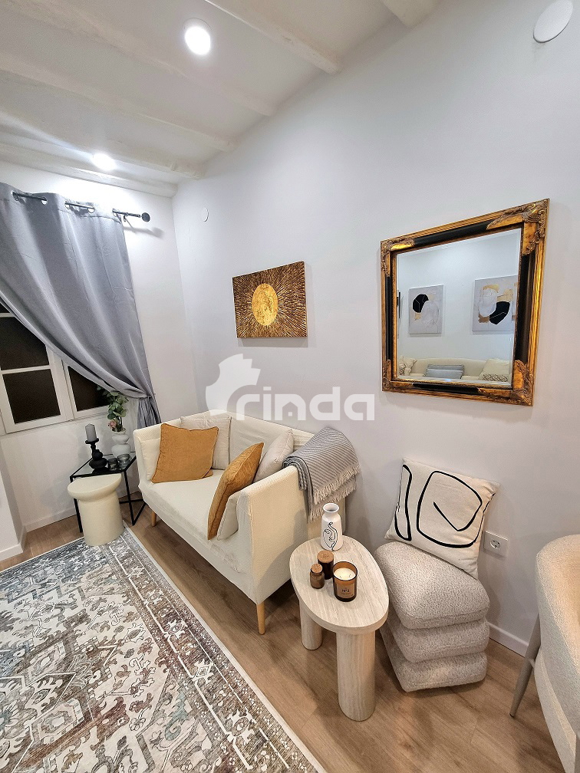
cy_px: 386
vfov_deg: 106.2
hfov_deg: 89.9
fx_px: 290
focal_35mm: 13
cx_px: 290
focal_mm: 2.2
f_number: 2.2
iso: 250
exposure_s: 1/50
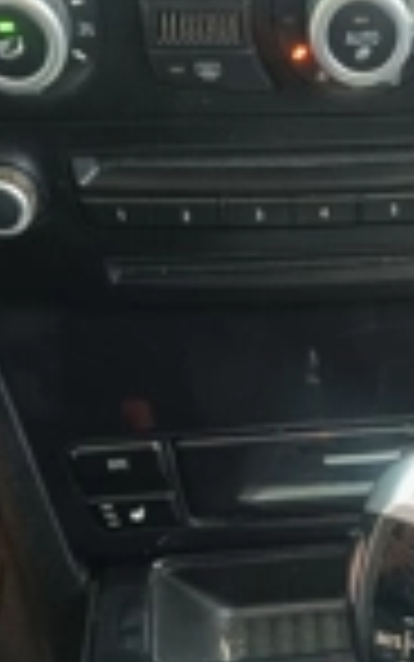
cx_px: 472
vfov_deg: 28.8
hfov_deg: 18.1
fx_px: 1244
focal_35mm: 69
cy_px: 567
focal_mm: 5.59
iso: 416
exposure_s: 1/101
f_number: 1.88
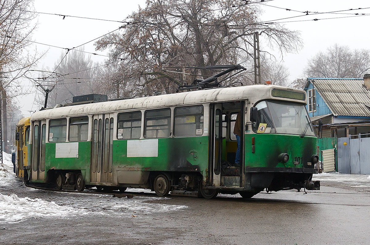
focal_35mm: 52
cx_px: 185
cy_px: 122
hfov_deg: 37.9
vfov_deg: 25.6
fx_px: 539
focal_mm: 35
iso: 250
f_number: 6.3
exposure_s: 1/400
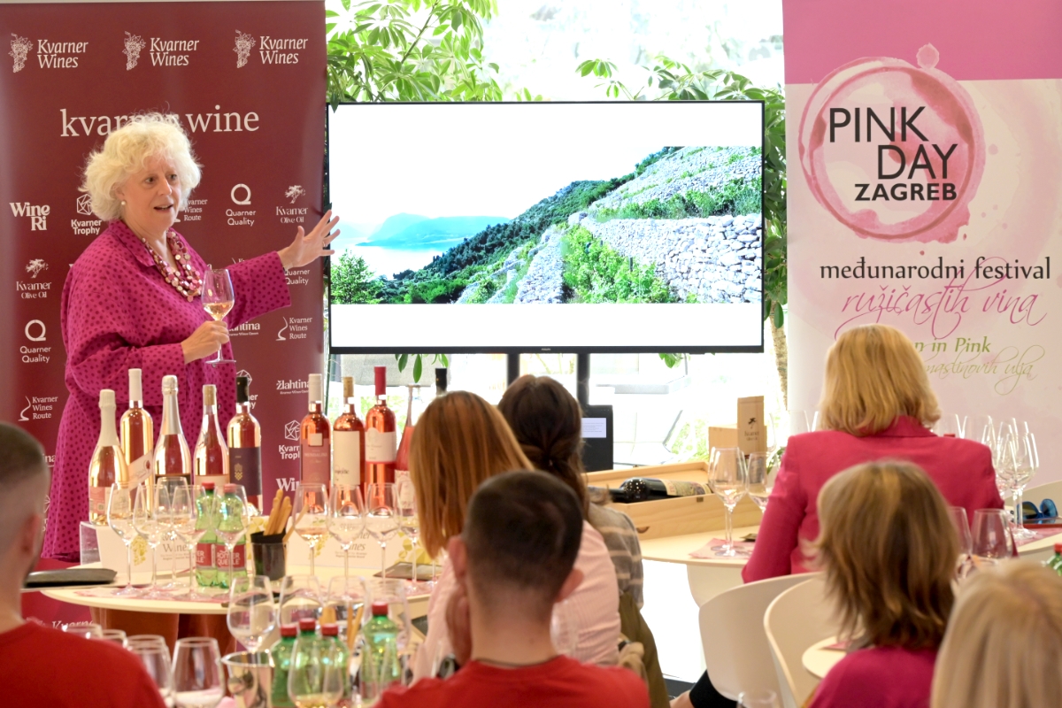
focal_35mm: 104
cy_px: 354
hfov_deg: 19.6
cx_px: 531
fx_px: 3068
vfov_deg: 13.2
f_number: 8
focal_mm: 104
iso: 3200
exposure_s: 1/60
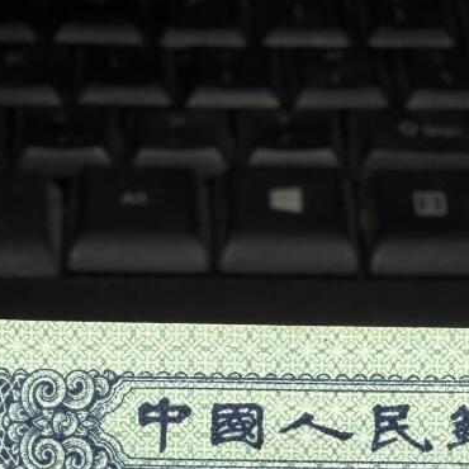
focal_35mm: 87
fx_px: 1334
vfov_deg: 18.4
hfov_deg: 19.7
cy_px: 631
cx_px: 383
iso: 40
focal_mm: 2.22
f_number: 2.2
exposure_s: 1/128
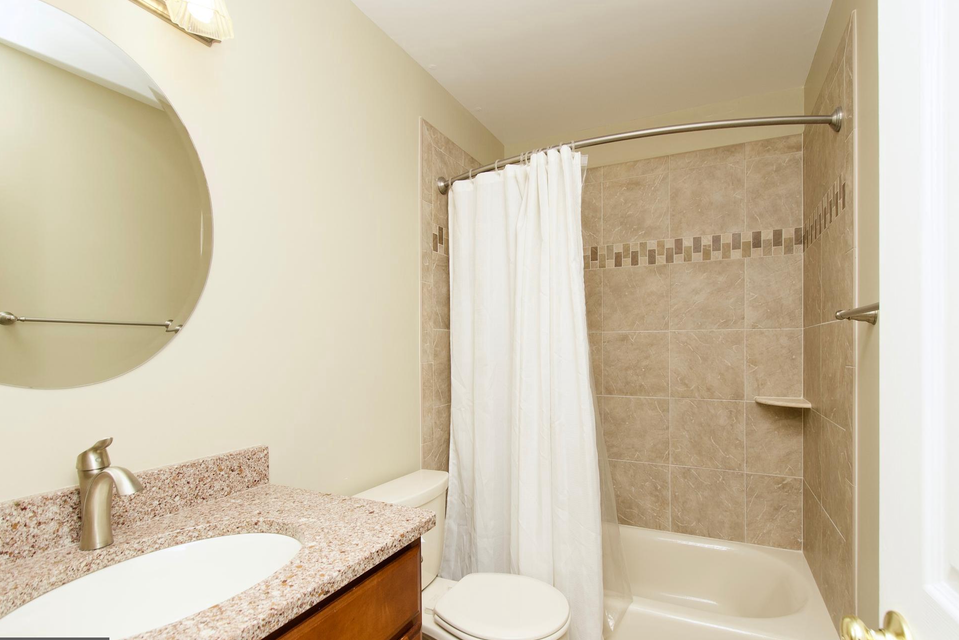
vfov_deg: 73.7
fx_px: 426
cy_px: 333
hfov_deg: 96.6
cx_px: 510
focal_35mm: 16
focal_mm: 10
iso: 400
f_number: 7.1
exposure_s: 1/200
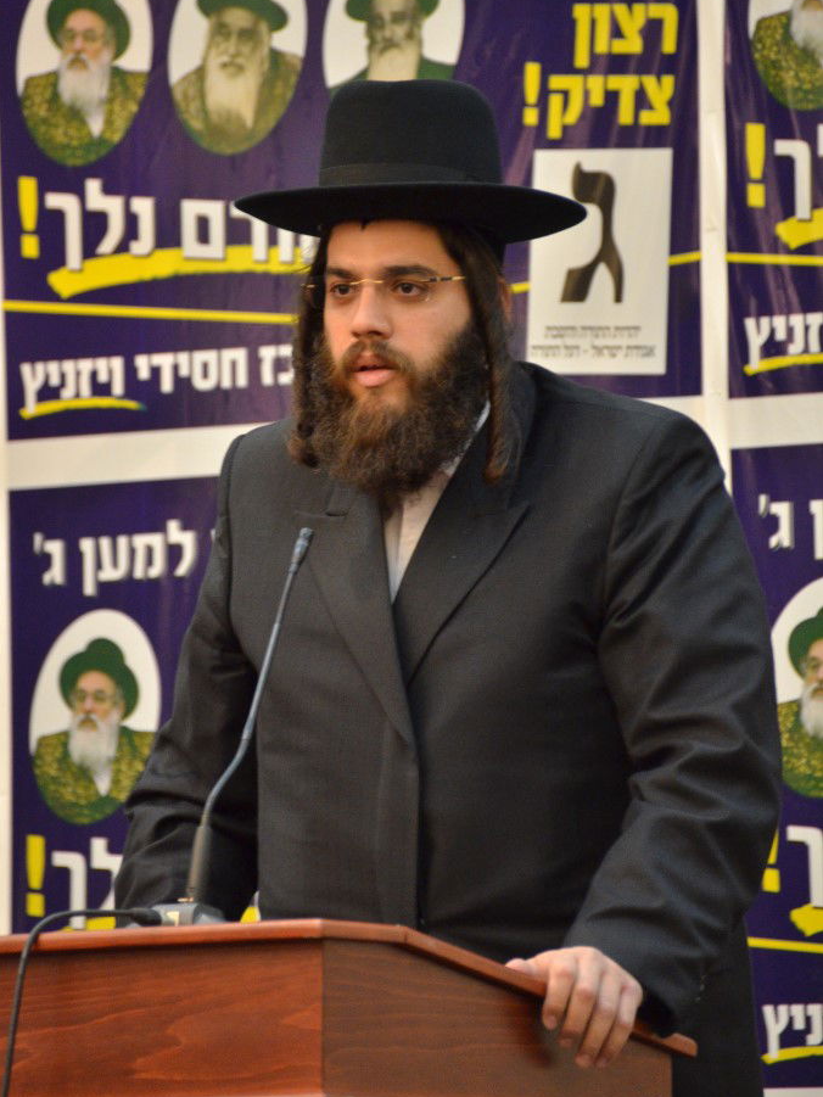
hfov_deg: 3.2
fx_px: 14515
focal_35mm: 458
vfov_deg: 4.3
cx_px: 412
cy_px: 517
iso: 1600
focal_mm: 280
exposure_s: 1/100
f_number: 5.6
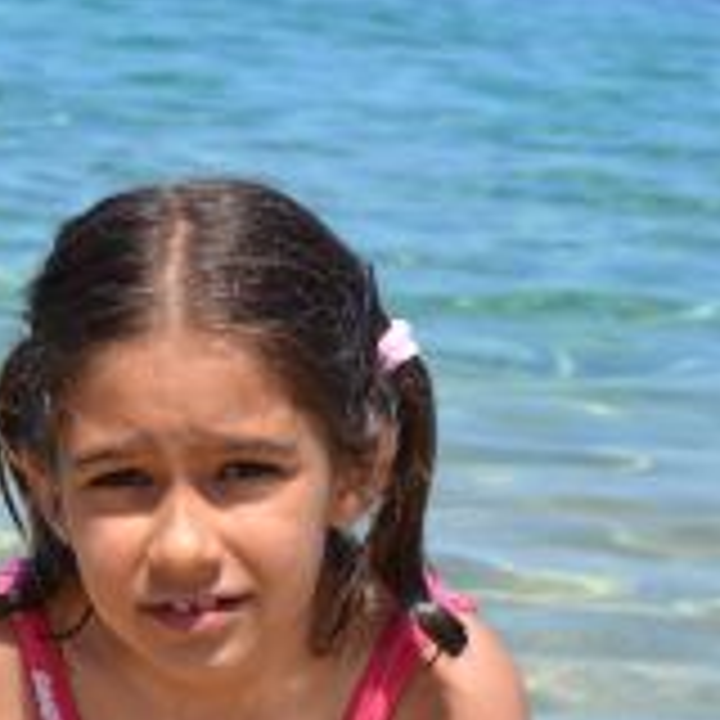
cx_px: 108
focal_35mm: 143
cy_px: 706
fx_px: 3365
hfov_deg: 12.1
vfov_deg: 12.1
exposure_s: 1/1600
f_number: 6.3
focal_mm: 40
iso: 400
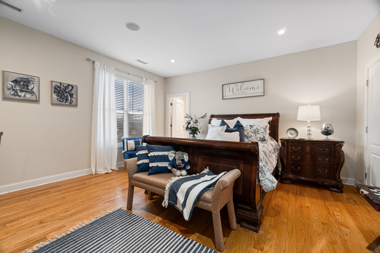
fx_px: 158
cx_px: 190
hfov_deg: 100.4
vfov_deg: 77.3
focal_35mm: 15
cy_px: 126
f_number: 7.1
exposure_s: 1
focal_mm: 10
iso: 400
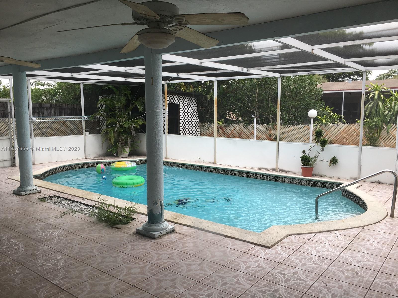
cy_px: 149
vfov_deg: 48.2
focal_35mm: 29
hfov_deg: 61.7
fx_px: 333
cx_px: 199
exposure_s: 1/400
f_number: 2.2
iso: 25
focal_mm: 4.15
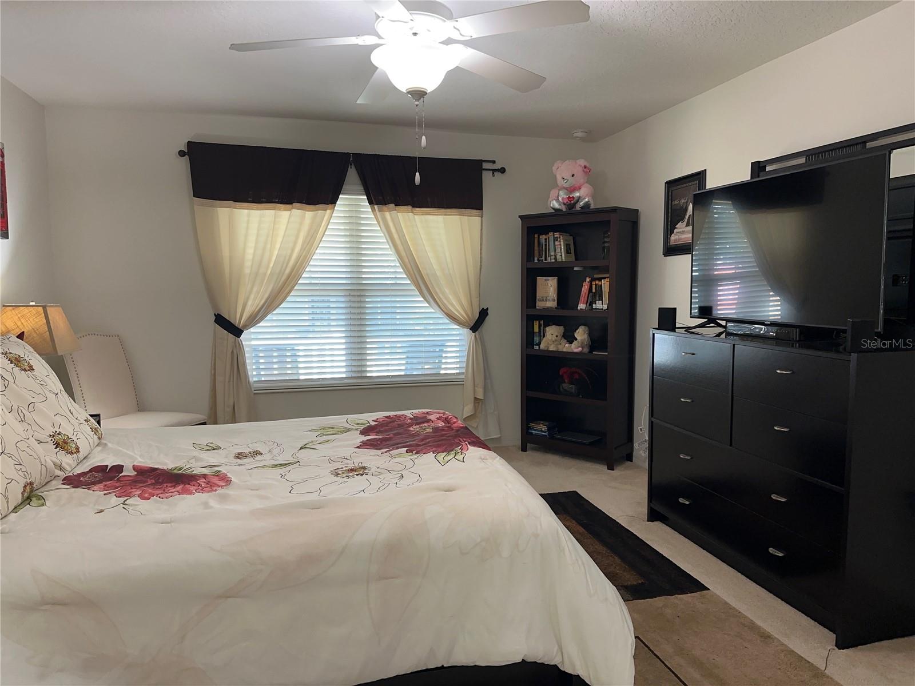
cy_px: 343
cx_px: 458
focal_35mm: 24
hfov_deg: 71.6
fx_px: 634
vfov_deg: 56.8
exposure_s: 1/60
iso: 200
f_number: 1.78
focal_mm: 6.86
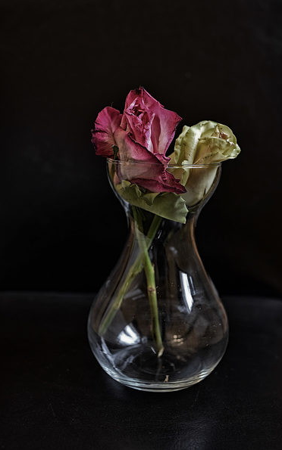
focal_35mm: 36
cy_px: 226
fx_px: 443
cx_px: 150
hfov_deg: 35.3
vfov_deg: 54.0
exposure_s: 1/2.5
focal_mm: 35
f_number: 4
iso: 100
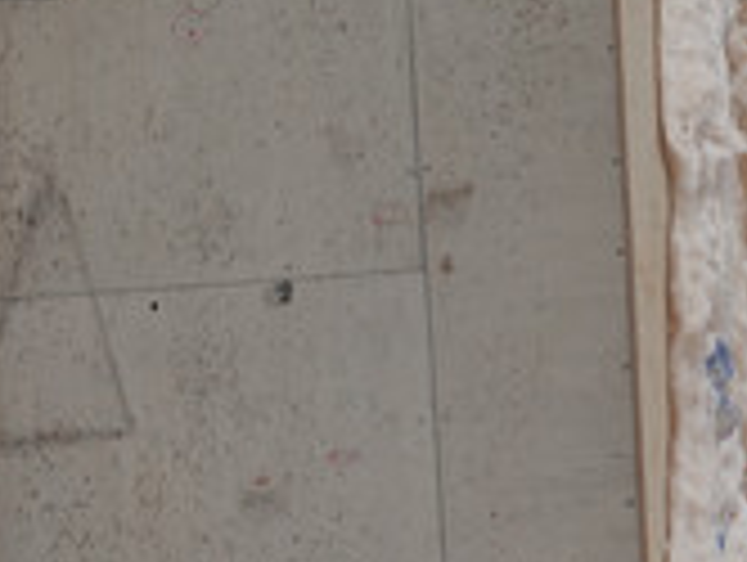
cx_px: -9
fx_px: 8385
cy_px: 504
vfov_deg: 3.8
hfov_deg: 5.1
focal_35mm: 388
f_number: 4
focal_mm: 54.57
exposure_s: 1/500
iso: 100
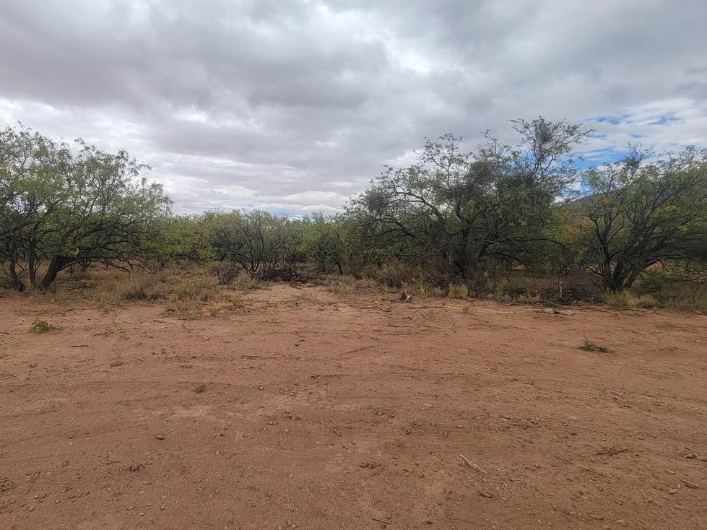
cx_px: 275
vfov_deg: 74.6
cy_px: 241
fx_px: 347
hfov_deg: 89.6
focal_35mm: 17
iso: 50
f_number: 2.2
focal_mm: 2.2
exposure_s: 1/1925
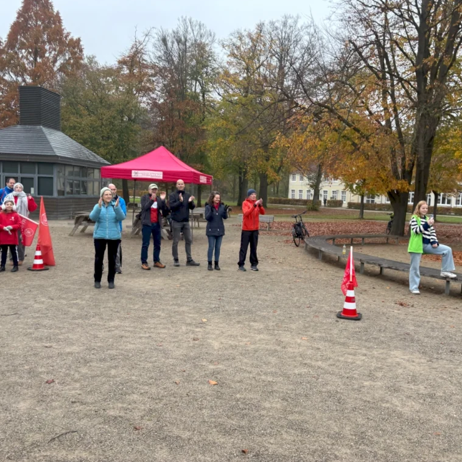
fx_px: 468
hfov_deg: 52.4
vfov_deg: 52.5
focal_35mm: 31
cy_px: 230
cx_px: 253
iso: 40
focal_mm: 5.96
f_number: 1.6
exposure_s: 1/180
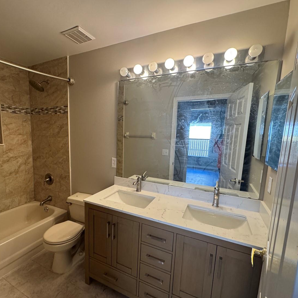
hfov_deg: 80.0
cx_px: 122
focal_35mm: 18
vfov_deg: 80.6
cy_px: 158
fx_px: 175
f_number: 2.2
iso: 320
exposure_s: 1/120
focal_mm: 2.22
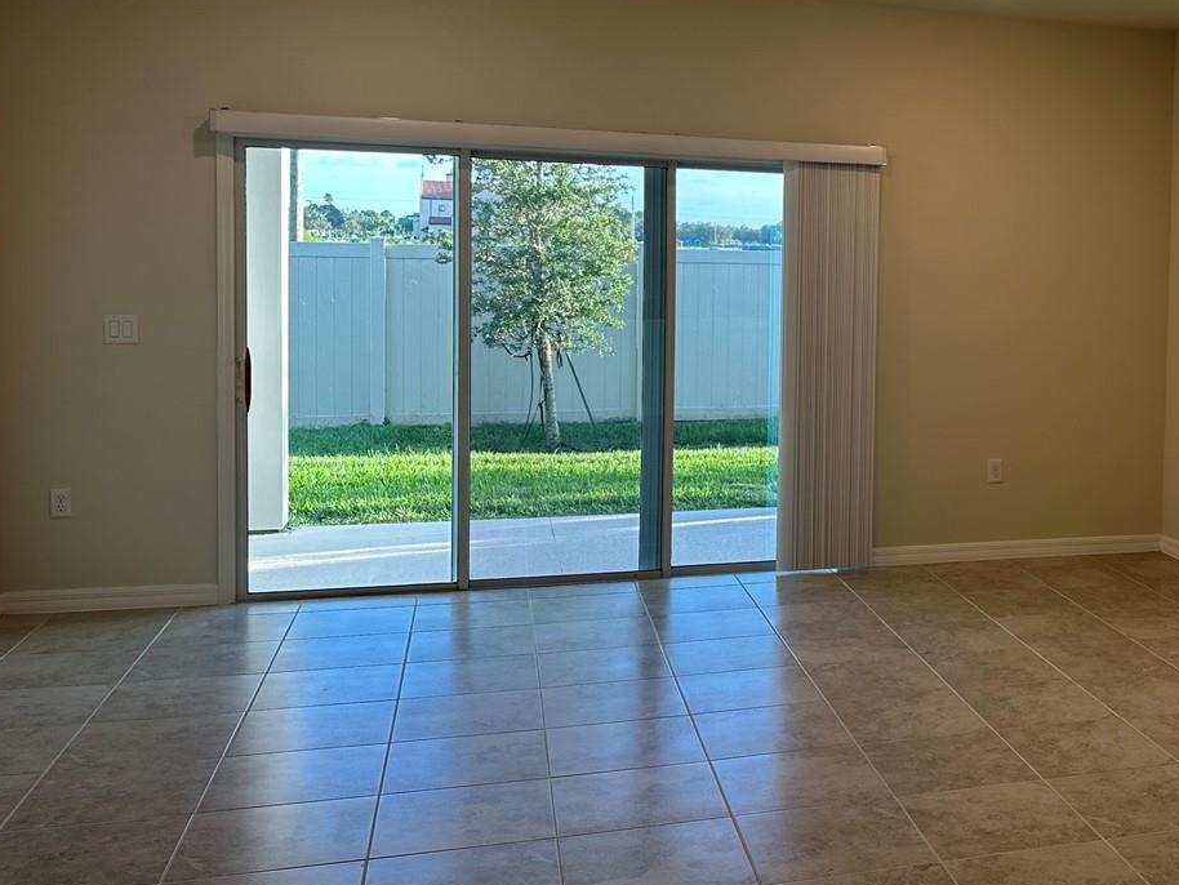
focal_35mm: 42
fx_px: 1431
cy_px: 325
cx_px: 1020
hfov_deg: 41.8
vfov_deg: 34.2
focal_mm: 6.86
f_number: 1.78
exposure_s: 1/126
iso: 80
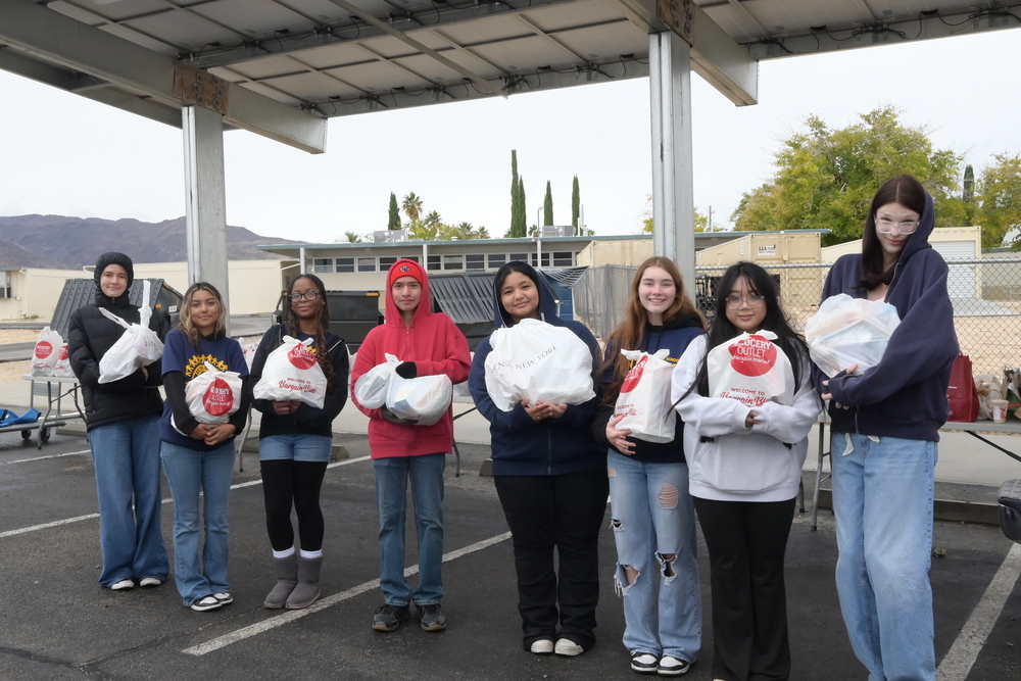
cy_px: 340
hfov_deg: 53.1
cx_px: 510
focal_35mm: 36
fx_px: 1021
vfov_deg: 36.9
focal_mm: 24
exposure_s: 1/160
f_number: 18
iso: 1250
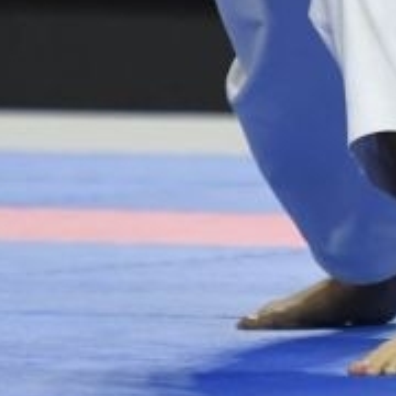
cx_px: 704
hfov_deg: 1.4
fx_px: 16463
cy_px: -431
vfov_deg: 1.4
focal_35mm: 1272
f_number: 2.8
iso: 800
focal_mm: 150
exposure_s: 1/800
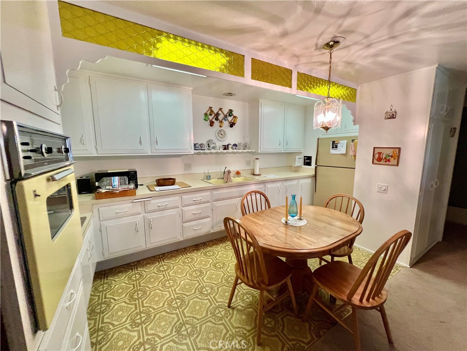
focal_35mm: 13
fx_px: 175
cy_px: 176
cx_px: 234
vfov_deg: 89.9
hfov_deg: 106.2
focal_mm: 1.57
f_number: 1.8
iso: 200
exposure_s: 1/120
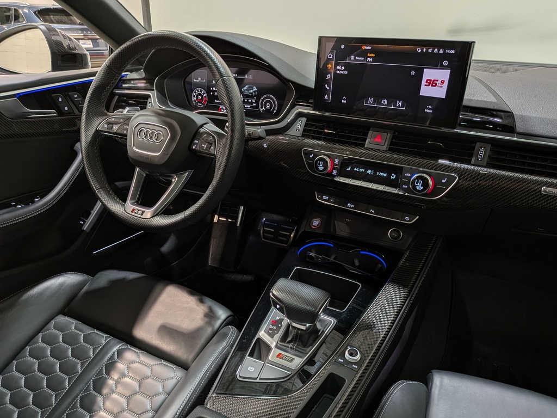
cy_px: 209
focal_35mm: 24
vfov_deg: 56.8
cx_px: 278
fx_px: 386
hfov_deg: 71.6
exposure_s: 1/120
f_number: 1.7
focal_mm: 4.53
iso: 31
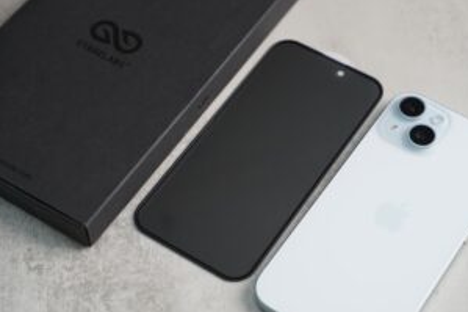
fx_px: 1026
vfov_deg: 17.3
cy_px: 170
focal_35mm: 79
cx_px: 250
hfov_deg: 25.7
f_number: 4
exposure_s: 1/160
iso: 1000
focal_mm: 59
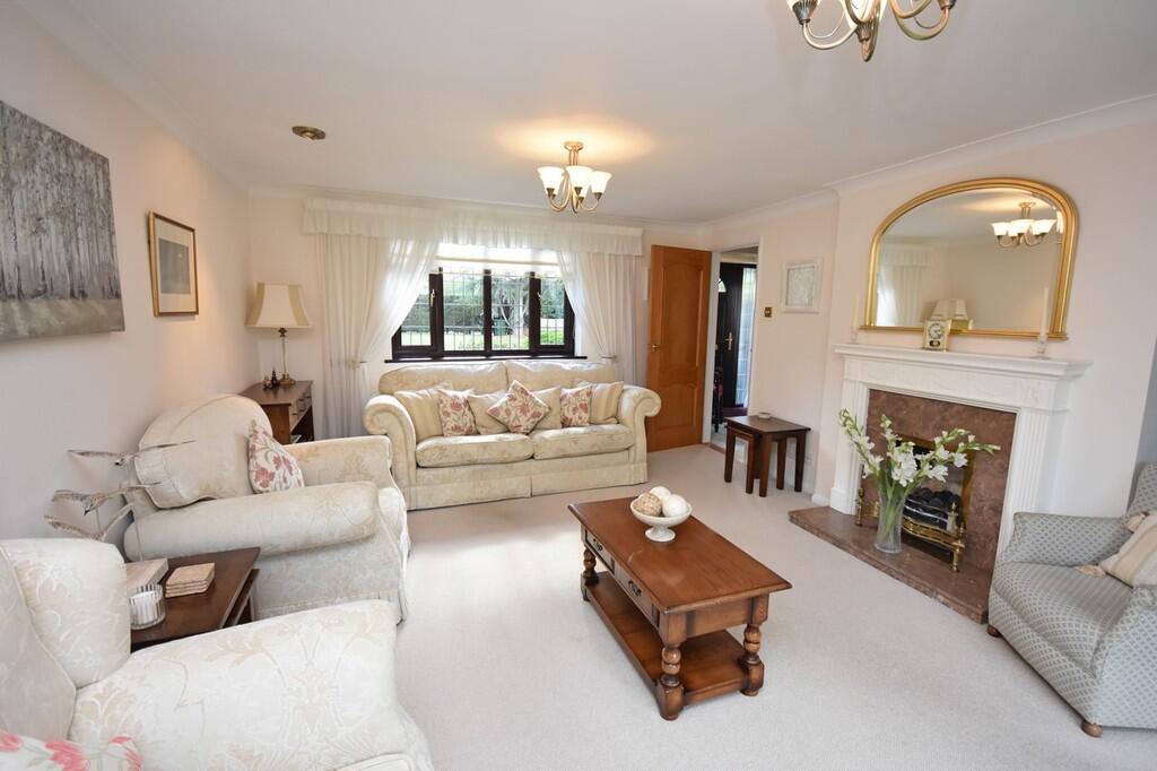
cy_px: 386
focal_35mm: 16
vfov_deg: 72.0
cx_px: 578
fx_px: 530
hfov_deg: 95.0
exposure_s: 1/100
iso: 800
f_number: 5
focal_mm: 11
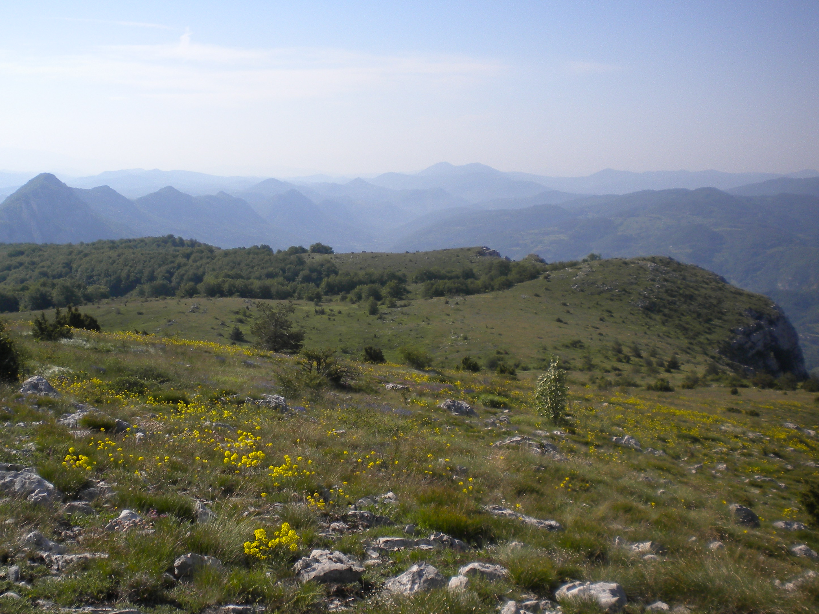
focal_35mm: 44
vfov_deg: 32.8
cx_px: 308
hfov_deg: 42.6
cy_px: 343
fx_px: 1041
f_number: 4.6
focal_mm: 6.3
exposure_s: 1/873
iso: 80
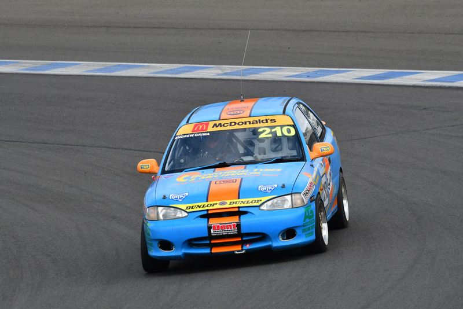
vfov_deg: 3.3
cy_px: 154
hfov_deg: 4.9
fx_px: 5403
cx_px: 232
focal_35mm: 420
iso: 640
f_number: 10
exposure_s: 1/640
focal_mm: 280
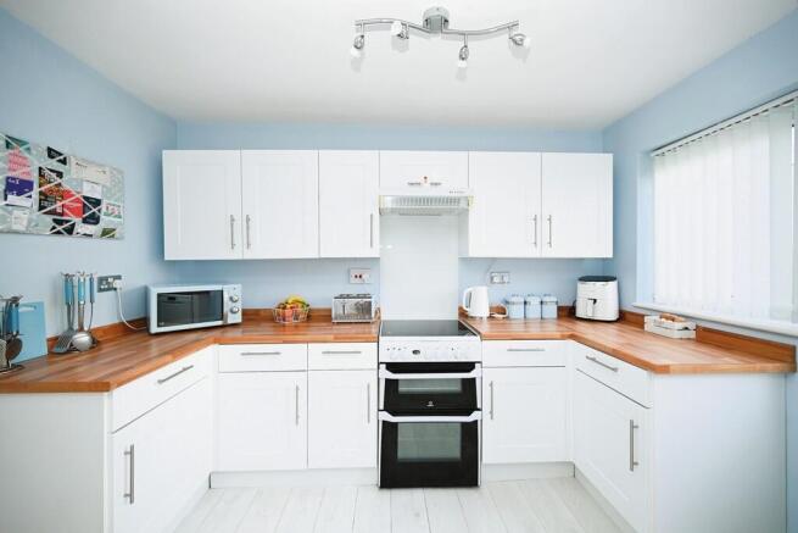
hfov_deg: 104.2
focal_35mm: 14
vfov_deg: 81.2
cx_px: 399
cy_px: 266
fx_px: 310
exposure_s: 1/60
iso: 360
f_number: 4
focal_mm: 14
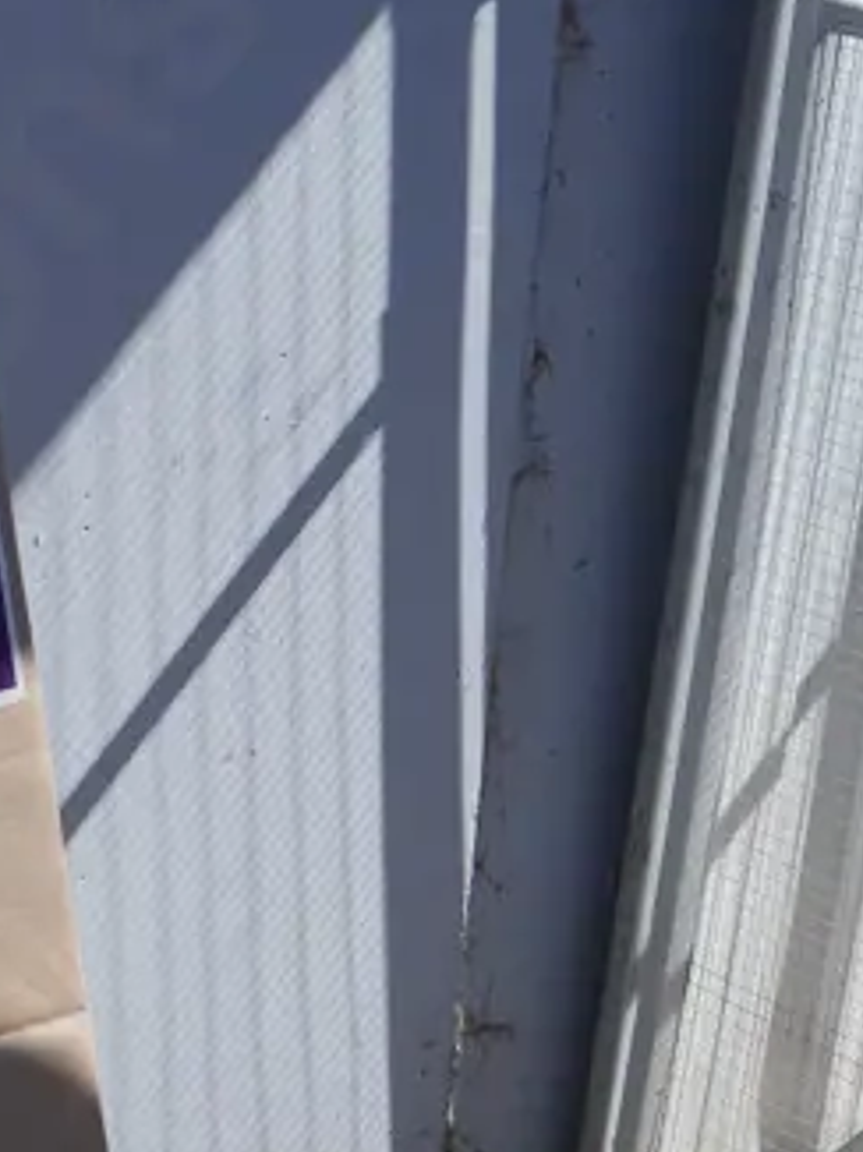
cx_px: -363
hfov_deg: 10.9
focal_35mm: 132
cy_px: 717
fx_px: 4394
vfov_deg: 14.9
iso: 200
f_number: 8
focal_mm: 21
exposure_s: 1/320
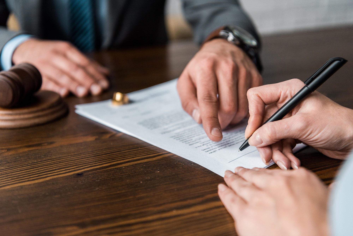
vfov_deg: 28.1
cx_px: 176
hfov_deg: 41.1
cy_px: 118
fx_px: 471
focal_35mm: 48
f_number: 3.2
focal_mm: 48
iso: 400
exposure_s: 1/250
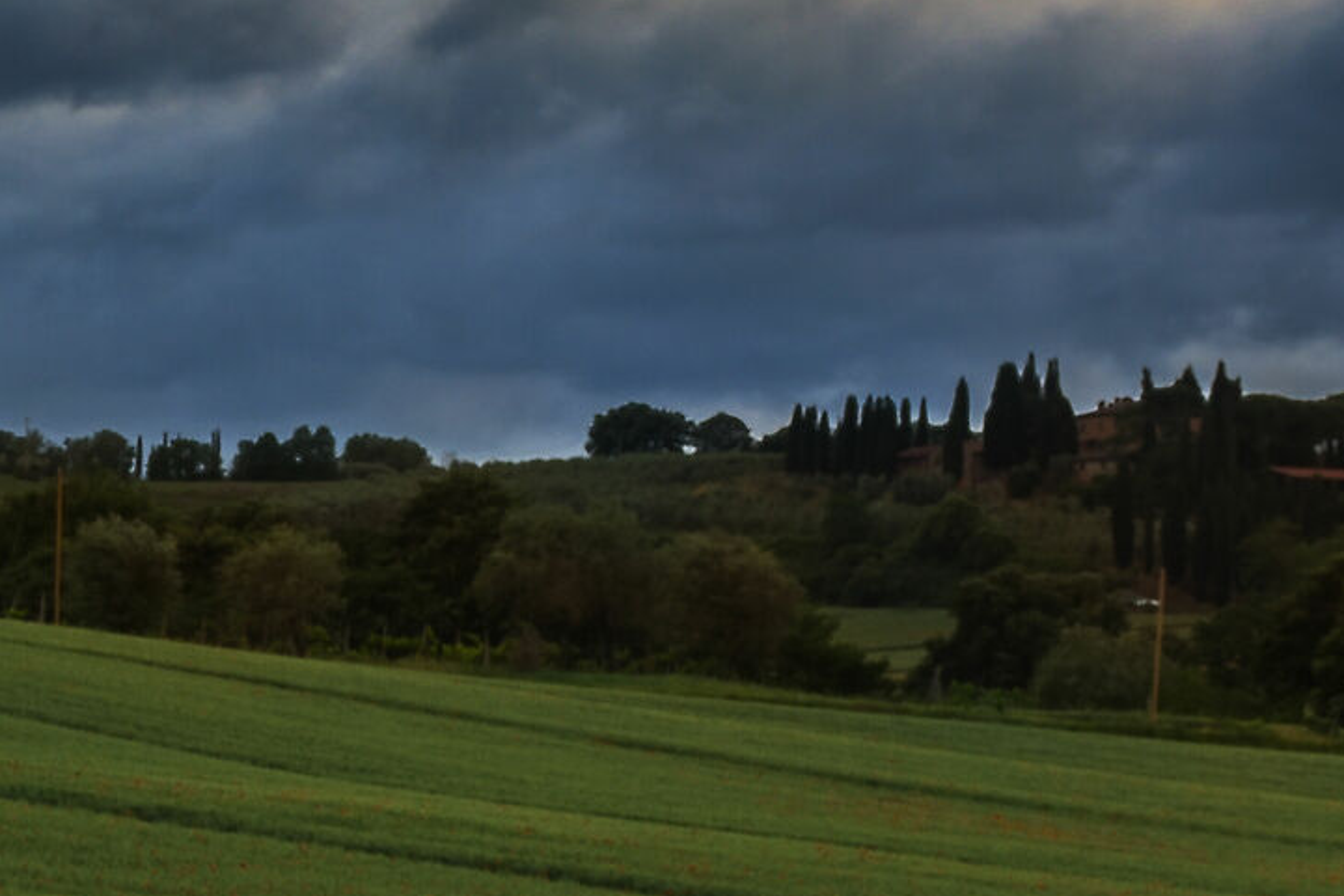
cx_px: -166
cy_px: 879
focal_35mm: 225
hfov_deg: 9.1
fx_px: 8389
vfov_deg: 6.1
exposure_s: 1/100
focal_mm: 45
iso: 100
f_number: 7.1
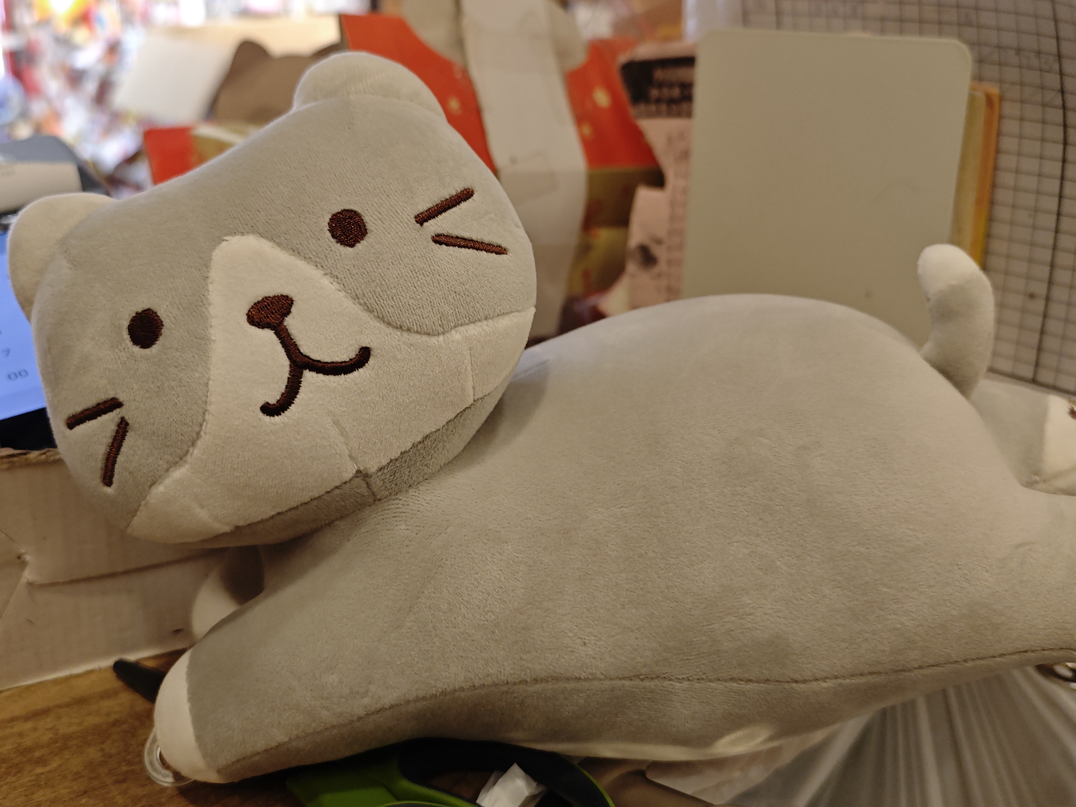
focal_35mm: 35
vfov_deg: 40.7
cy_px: 404
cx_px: 538
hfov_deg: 52.6
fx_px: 1088
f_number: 2
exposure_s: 1/50
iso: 200
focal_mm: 8.72
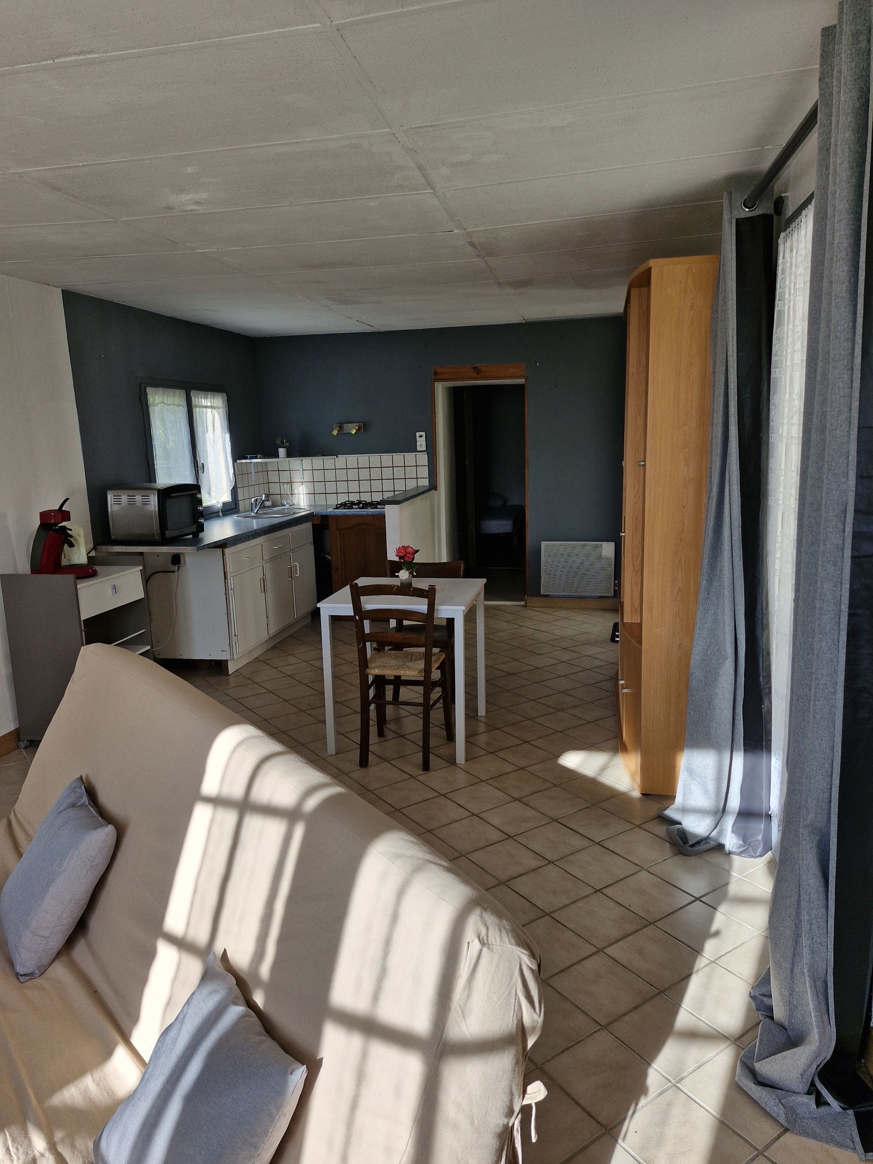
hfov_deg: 58.9
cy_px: 582
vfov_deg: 73.9
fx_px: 773
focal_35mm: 23
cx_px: 436
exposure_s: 1/214
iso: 50
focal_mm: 5.54
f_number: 1.8
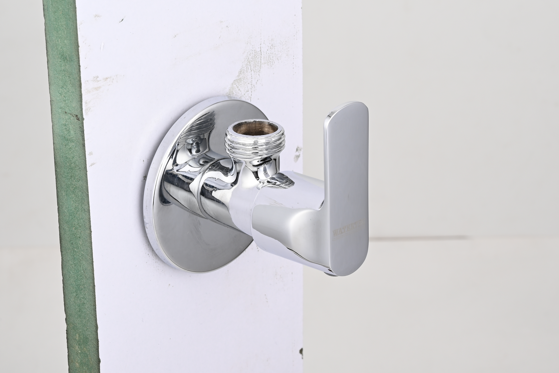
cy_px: 186
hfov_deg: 17.3
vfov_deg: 11.6
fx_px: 1832
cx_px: 280
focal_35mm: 118
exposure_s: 1/160
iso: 160
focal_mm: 79
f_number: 18
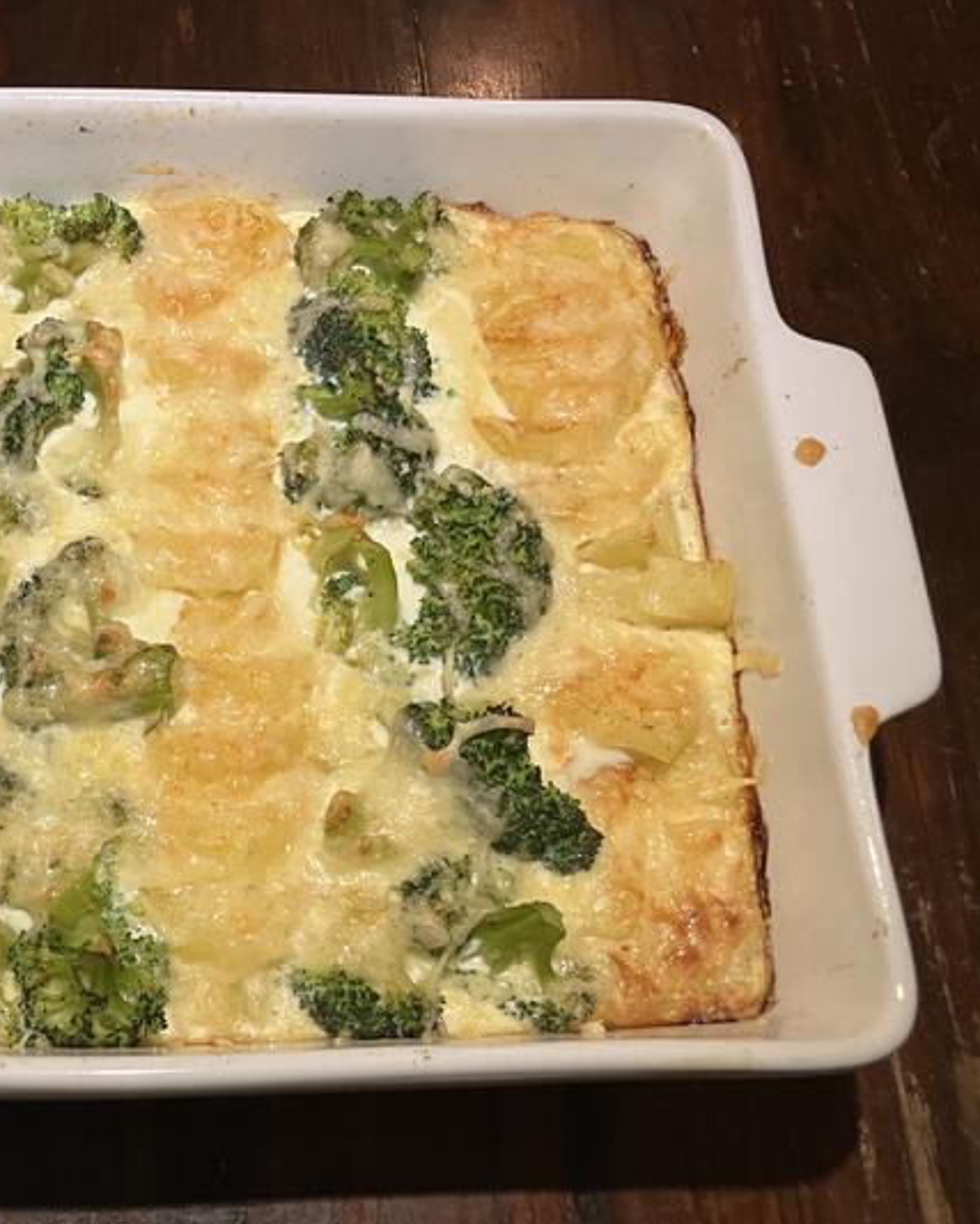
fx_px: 1485
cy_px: 643
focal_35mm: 41
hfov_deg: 34.7
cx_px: 119
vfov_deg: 44.8
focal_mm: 3.99
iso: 160
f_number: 1.8
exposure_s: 1/50
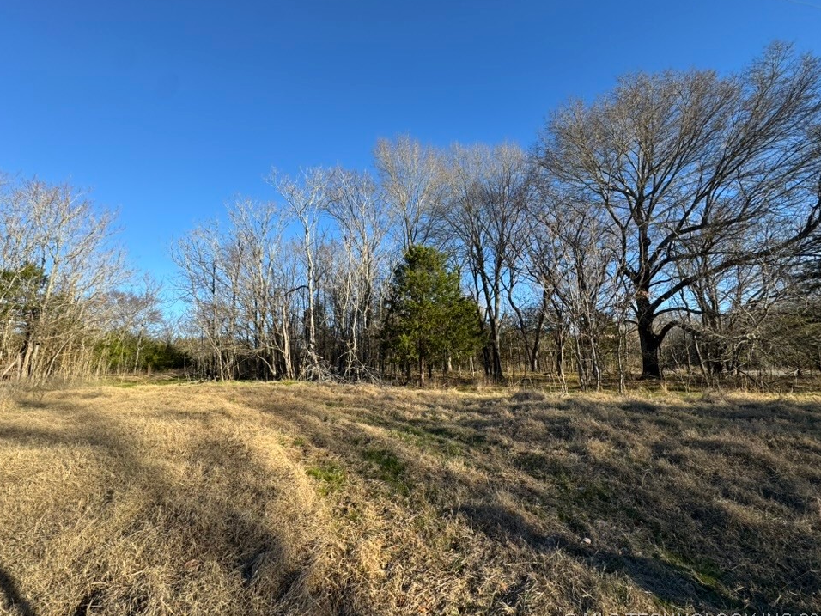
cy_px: 310
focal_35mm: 15
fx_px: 356
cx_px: 404
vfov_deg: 81.7
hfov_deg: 98.2
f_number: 2.2
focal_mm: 2.22
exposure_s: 1/664
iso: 40
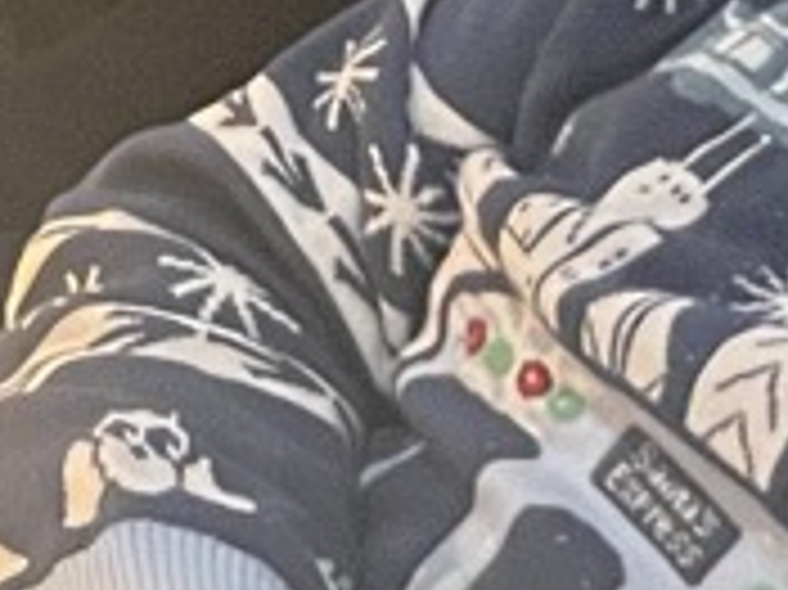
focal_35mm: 190
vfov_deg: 7.4
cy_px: -775
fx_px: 4322
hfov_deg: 8.8
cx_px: -1472
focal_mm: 5.1
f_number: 1.6
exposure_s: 1/30
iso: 1000
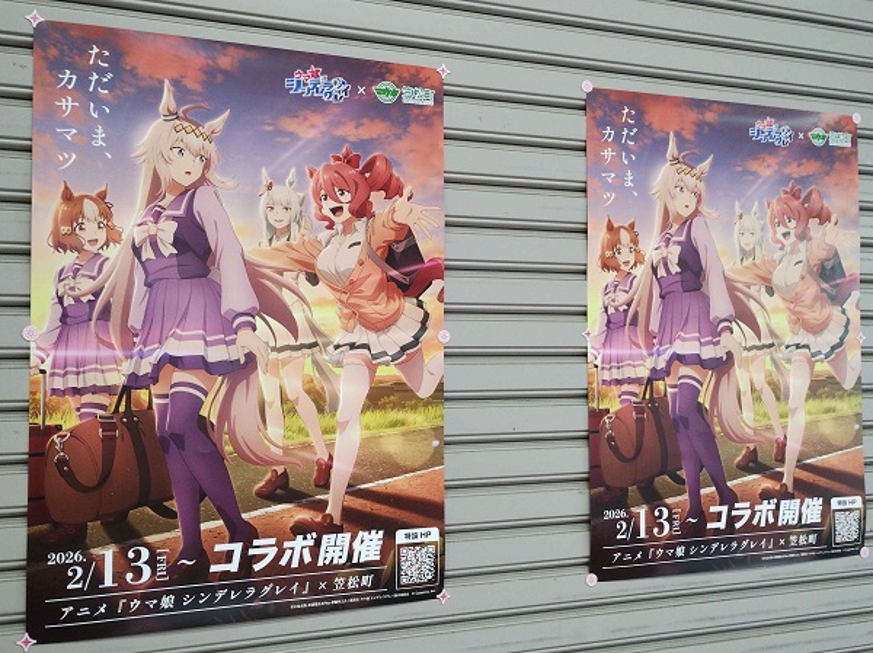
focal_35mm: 28
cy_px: 326
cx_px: 436
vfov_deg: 49.7
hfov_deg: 63.5
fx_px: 706
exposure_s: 1/40
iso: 759
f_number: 1.8
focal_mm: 4.27
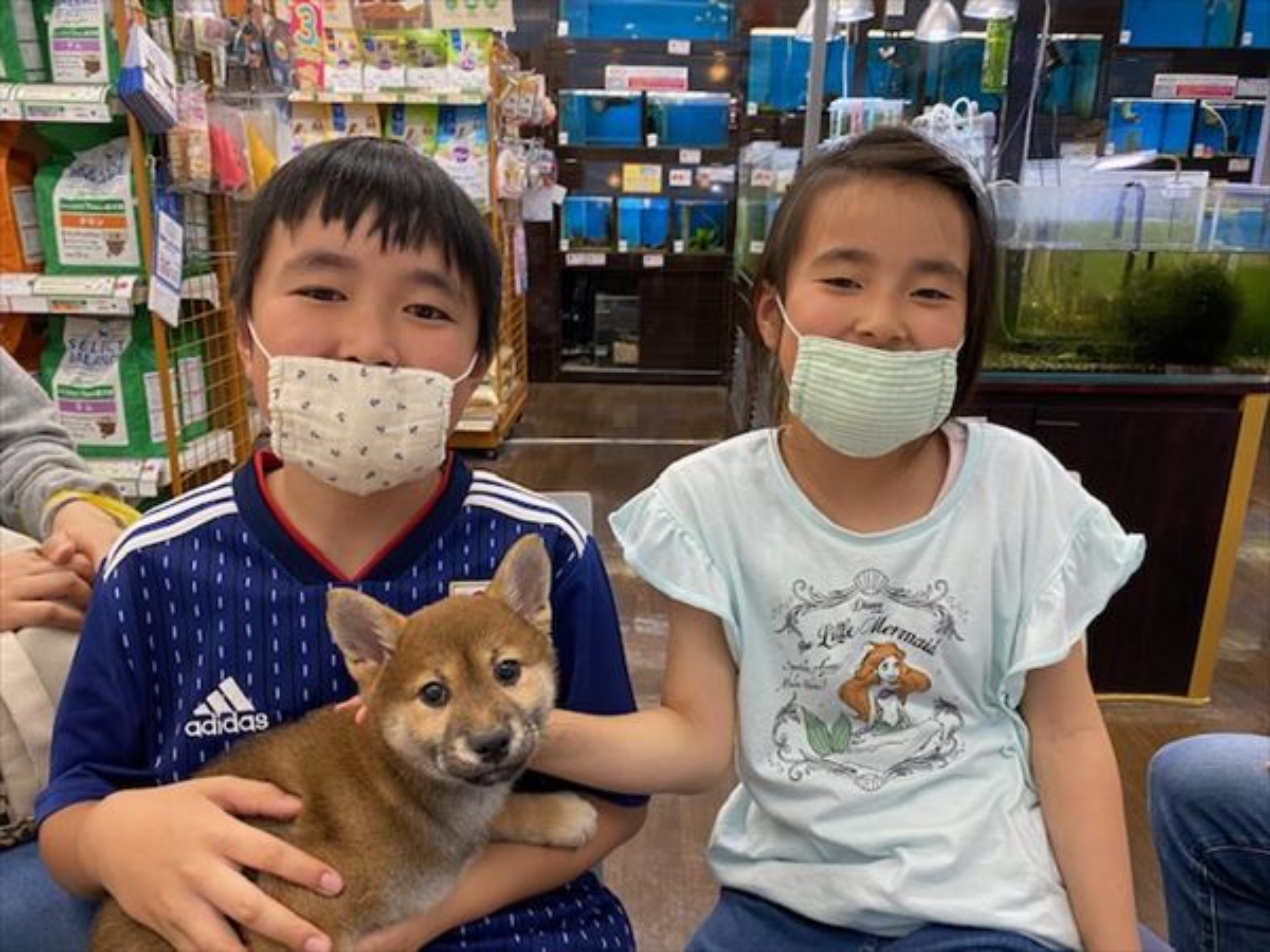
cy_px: 476
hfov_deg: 67.3
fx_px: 954
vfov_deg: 53.1
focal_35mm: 26
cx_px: 635
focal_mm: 4.25
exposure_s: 1/60
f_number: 1.8
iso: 80
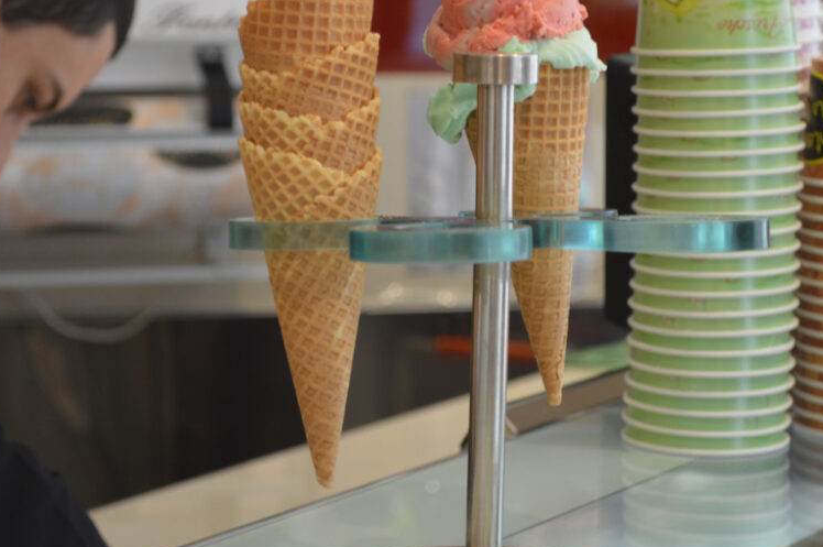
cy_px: 180
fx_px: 2466
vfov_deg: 12.6
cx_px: 345
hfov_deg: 18.9
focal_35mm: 108
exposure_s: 1/50
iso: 400
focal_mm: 46
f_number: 5.3
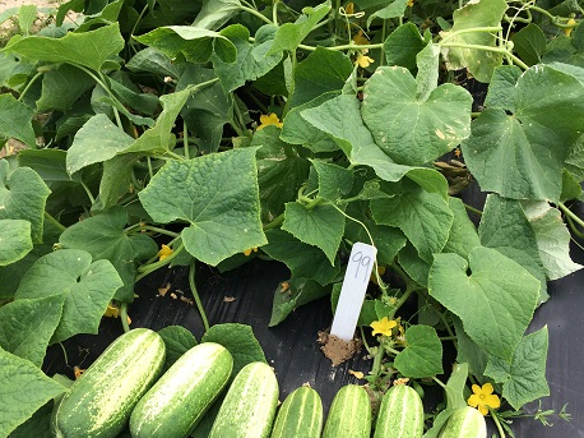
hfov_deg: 49.0
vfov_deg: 37.6
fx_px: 641
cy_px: 245
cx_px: 296
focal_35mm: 38
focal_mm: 4.15
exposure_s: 1/977
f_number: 2.2
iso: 32
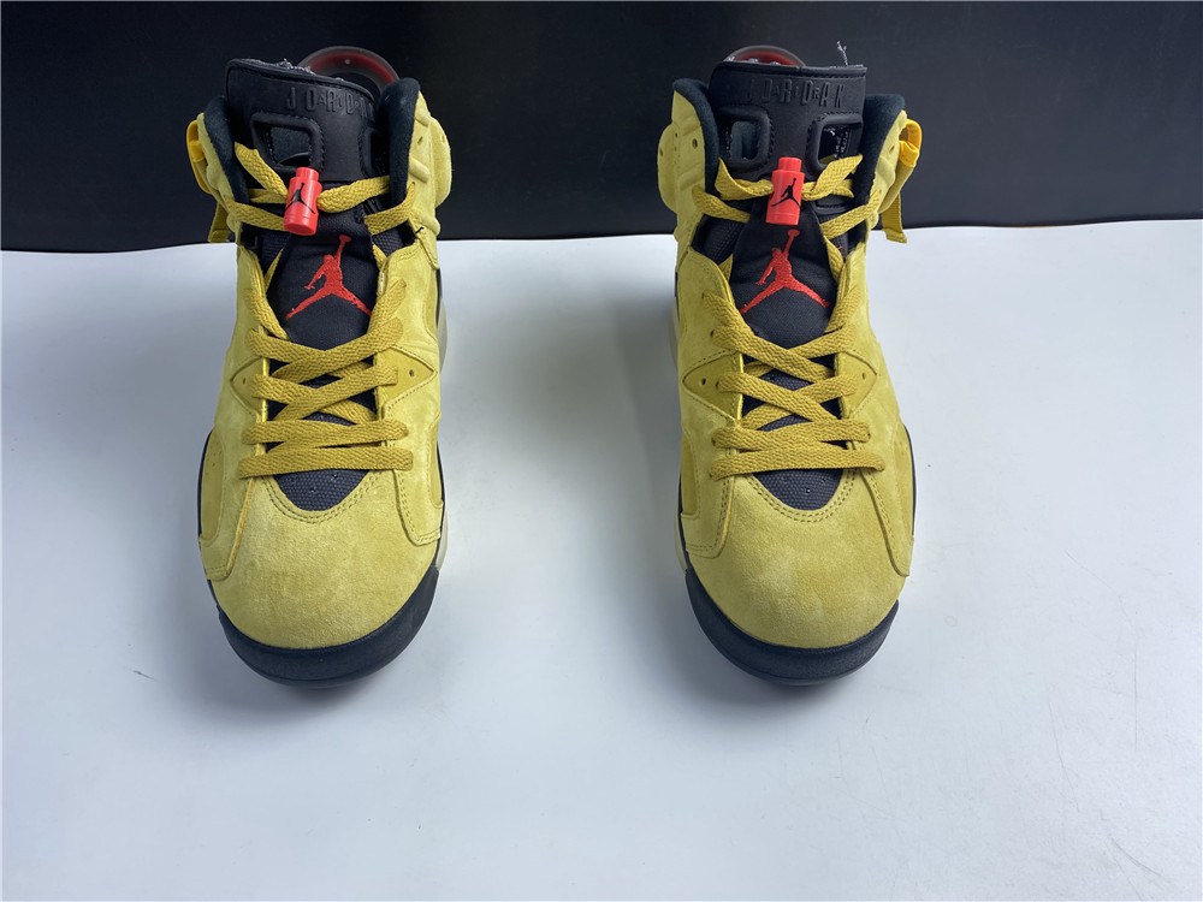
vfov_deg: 53.1
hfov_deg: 67.3
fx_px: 904
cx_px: 602
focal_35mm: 26
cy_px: 451
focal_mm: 4.25
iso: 32
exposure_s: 1/100
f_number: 1.8
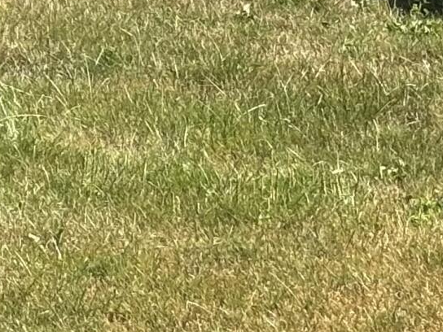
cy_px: -190
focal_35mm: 287
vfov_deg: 5.1
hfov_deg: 6.5
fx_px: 3673
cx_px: -675
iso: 32
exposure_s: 1/1103
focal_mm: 5.96
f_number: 1.6
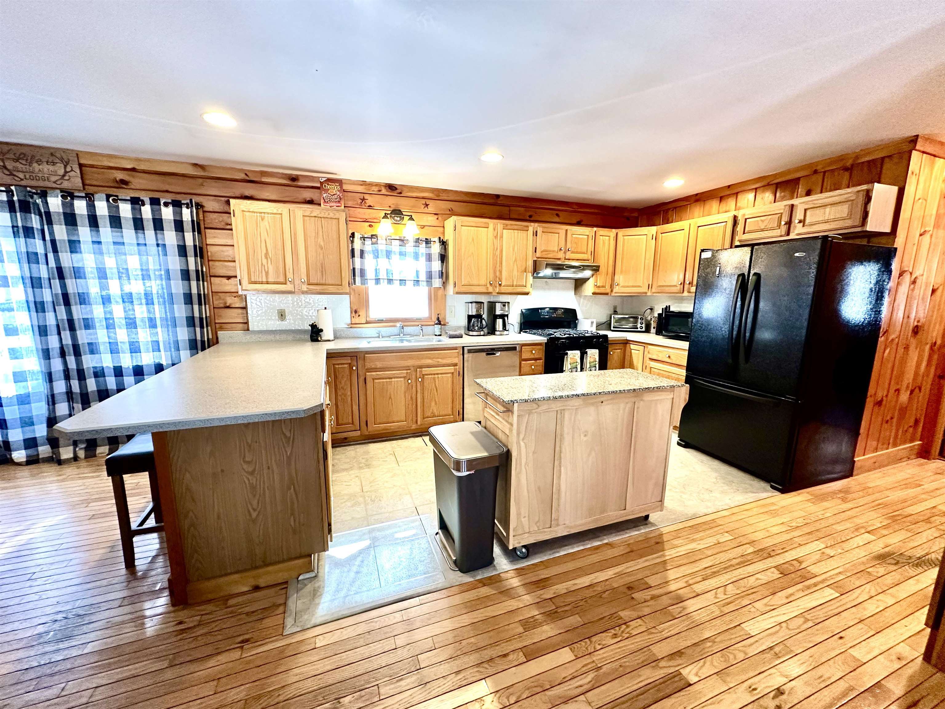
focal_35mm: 14
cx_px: 472
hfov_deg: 102.1
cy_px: 354
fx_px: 382
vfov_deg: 85.7
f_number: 2.2
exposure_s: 1/60
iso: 250
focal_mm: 2.22
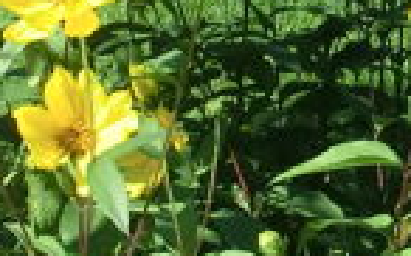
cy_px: -104
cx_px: 524
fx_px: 1757
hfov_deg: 12.9
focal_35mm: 157
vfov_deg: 8.2
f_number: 3
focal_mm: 4.24
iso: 80
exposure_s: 1/640
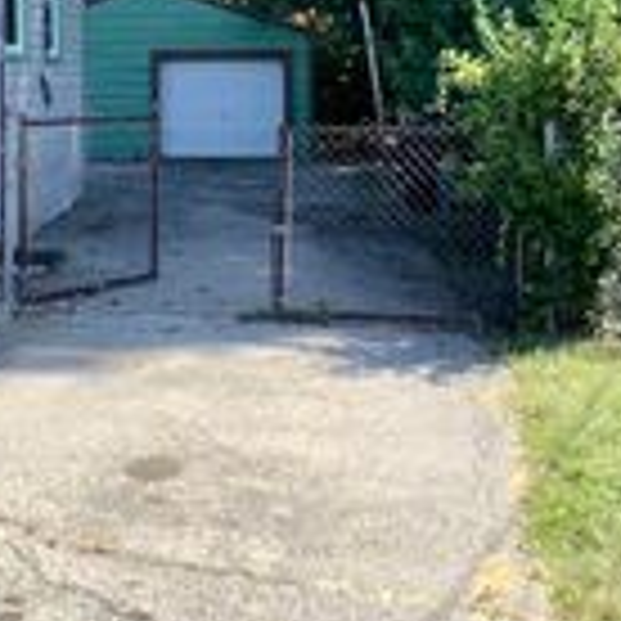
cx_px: -94
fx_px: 2009
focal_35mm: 99
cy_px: 25
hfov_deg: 16.9
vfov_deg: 17.2
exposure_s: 1/458
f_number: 2.4
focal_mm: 3.3
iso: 25
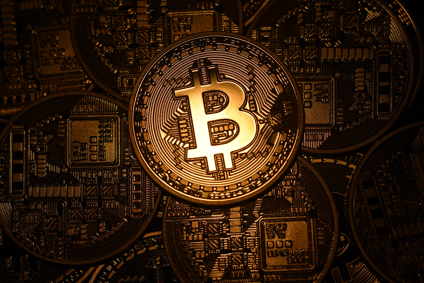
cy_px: 142
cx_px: 212
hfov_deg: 19.4
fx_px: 1237
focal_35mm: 105
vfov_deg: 13.1
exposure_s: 1/800
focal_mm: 105
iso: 100
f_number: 7.1
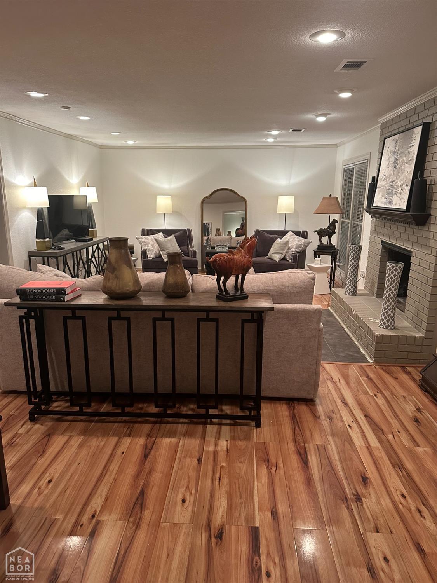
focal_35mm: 24
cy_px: 292
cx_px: 218
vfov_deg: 71.6
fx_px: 404
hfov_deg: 56.8
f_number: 1.78
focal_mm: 6.86
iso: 400
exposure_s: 1/60
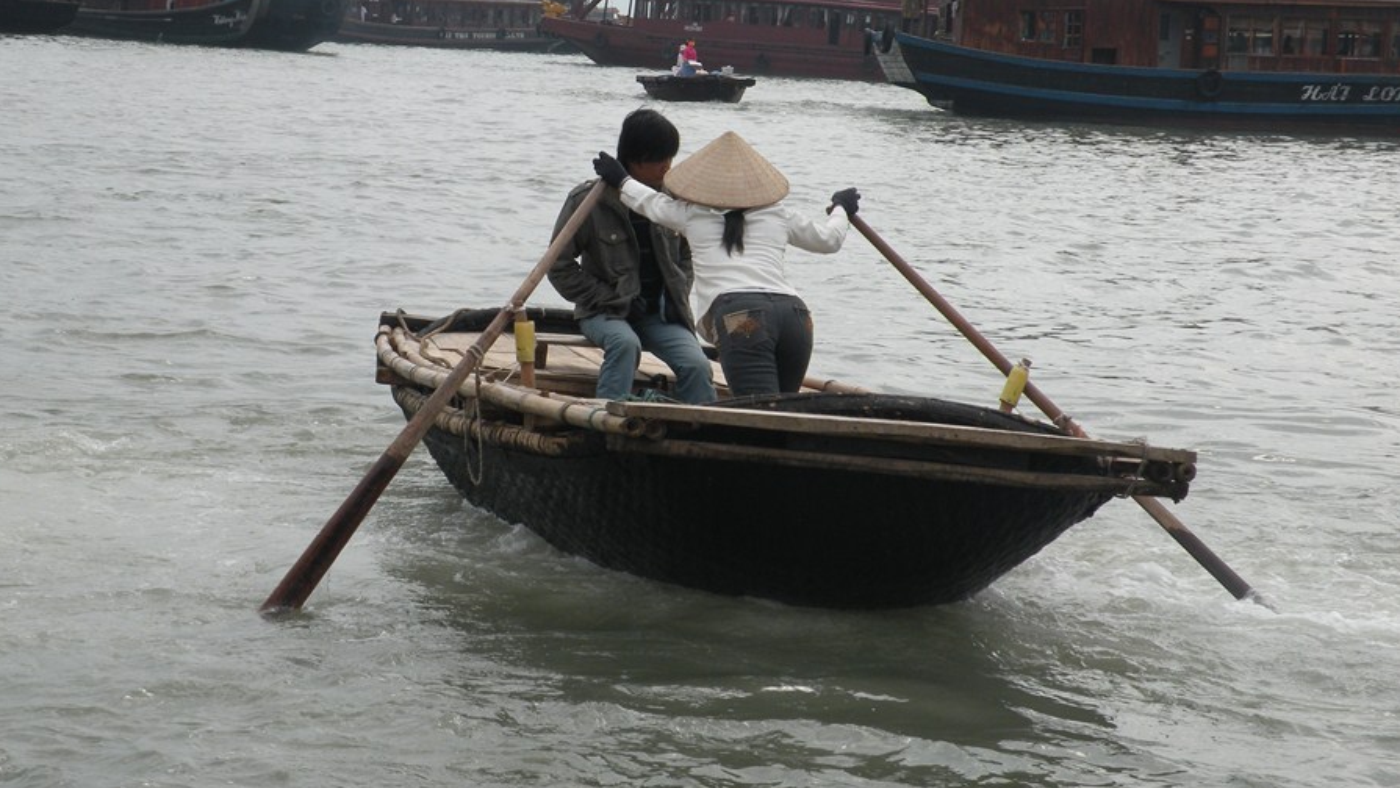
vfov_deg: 13.1
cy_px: 265
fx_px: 3416
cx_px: 699
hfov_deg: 23.2
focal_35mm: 92
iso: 64
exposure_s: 1/270
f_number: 7.1
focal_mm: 14.9
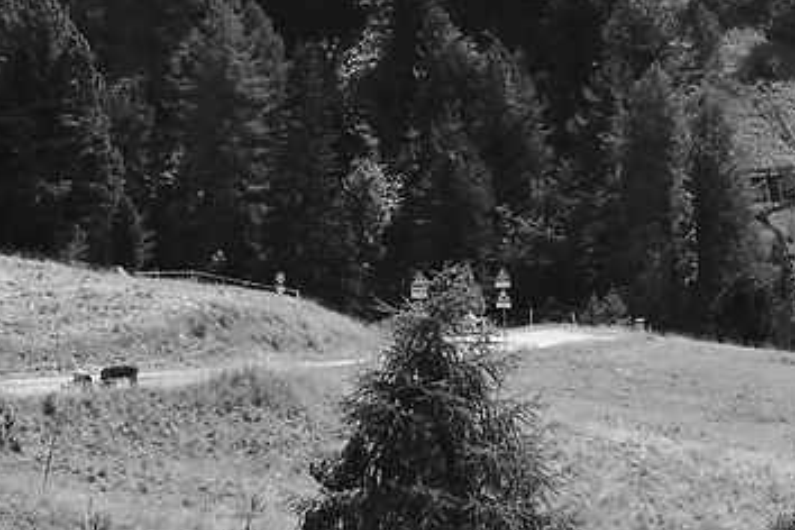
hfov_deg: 5.3
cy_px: -512
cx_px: 2659
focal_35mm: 359
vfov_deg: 3.8
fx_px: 7927
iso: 200
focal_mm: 35
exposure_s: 1/450
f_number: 7.1
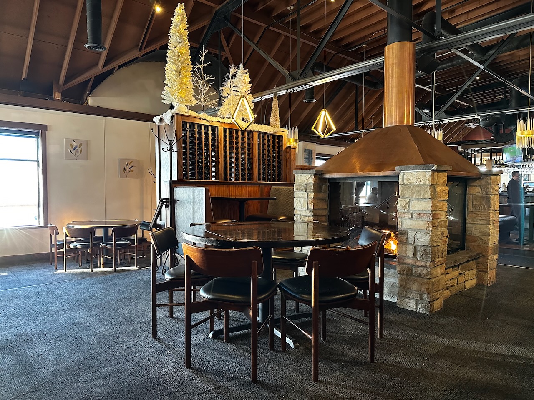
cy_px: 200
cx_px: 267
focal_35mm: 24
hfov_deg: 71.6
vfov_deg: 56.8
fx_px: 370
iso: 640
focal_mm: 6.86
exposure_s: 1/60
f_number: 1.78
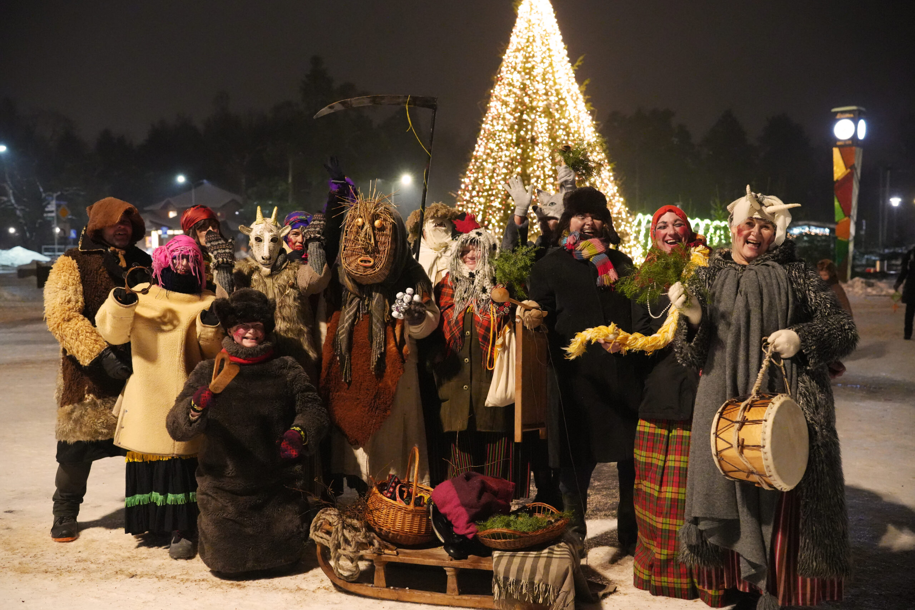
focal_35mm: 36
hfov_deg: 53.1
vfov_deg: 36.9
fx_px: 915
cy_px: 305
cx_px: 458
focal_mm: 36
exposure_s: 1/160
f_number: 3.2
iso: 12800
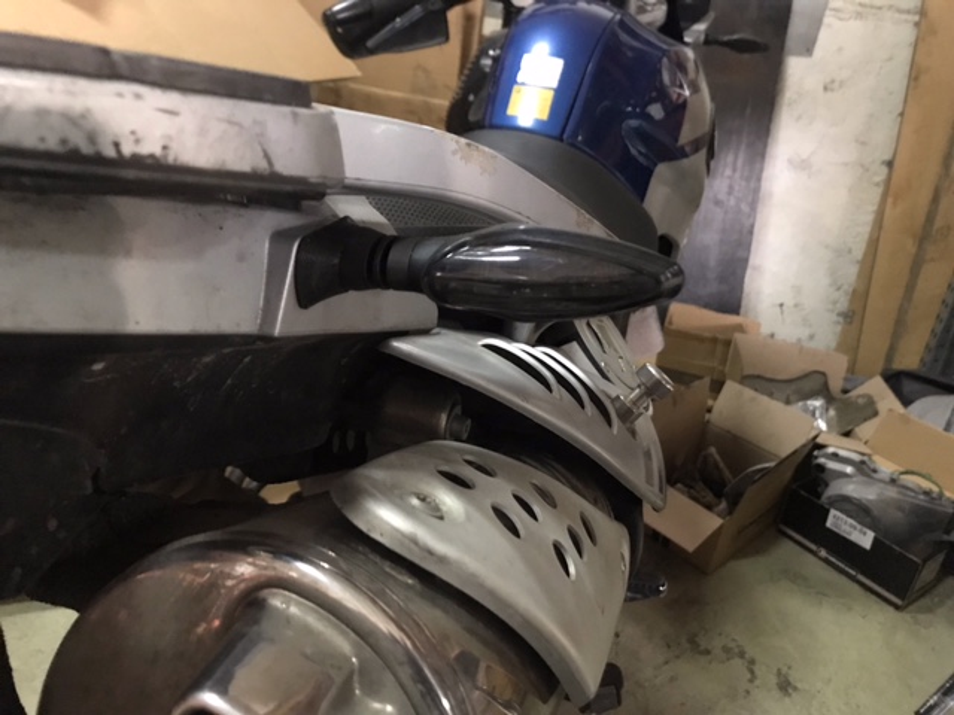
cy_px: 358
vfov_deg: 49.7
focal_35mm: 28
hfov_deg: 63.4
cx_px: 477
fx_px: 772
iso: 100
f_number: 1.8
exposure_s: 1/4
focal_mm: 3.99
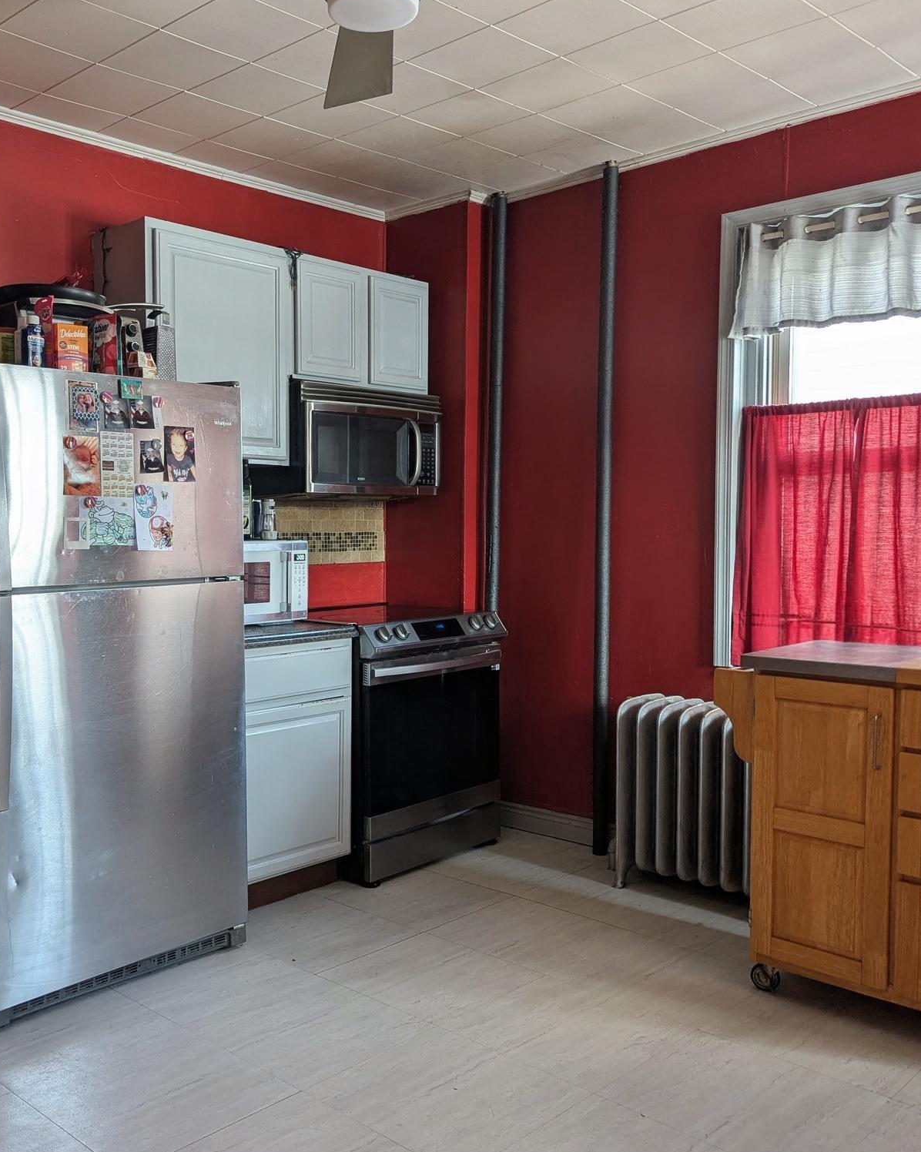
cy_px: 584
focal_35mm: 32
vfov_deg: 55.7
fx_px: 1091
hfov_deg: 45.4
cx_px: 343
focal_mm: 6.81
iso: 48
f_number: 1.85
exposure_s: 1/22.7
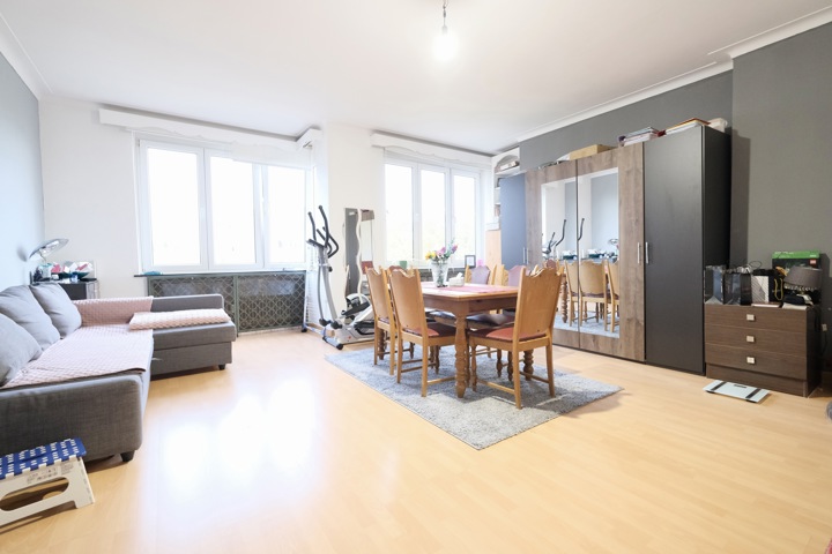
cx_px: 416
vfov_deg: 77.3
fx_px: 347
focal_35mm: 15
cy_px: 277
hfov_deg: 100.4
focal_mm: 10
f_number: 4
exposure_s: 1/30
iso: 3200
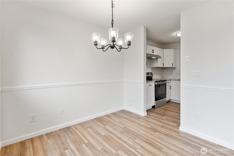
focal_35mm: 16
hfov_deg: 96.7
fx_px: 104
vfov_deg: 73.7
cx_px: 117
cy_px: 78
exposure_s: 1/10
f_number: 8
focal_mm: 16
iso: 400
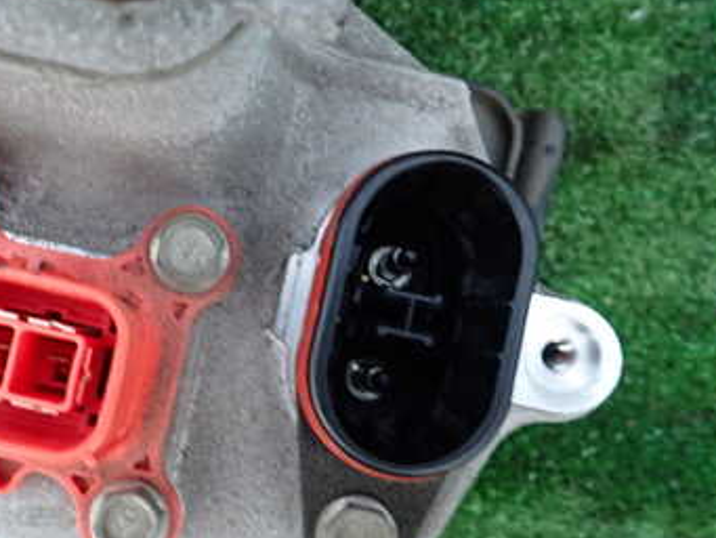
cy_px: 294
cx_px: 202
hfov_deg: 42.0
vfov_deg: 32.9
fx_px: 910
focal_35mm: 44
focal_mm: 4.5
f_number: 2
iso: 500
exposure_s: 1/30
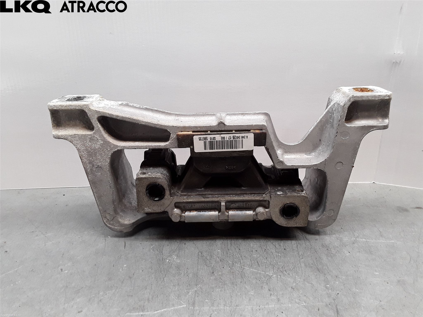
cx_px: 212
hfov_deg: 63.4
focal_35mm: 28
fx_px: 342
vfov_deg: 49.7
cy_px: 158
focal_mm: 2.91
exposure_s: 1/50
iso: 40
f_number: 1.9
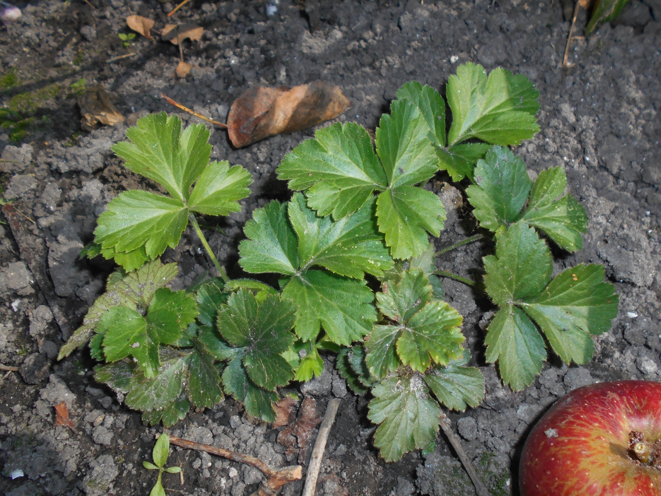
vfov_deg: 46.8
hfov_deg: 60.0
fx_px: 573
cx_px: 330
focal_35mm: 30
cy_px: 248
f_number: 8.5
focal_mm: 5.1
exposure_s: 1/500
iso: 200
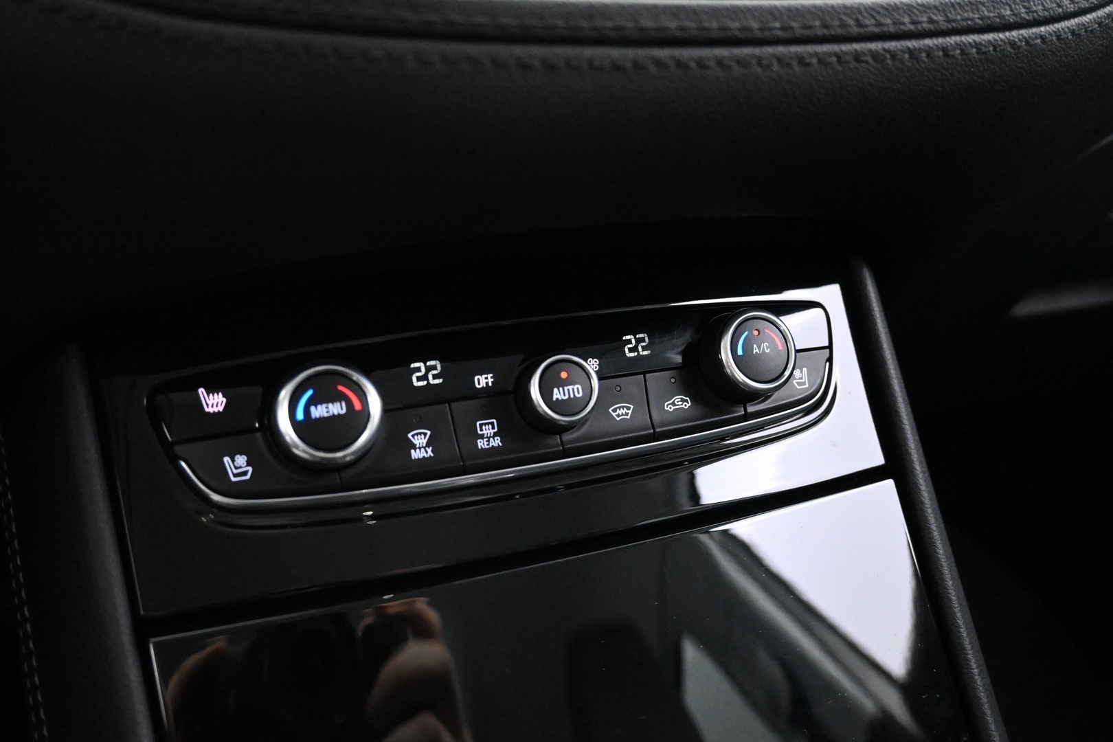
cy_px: 371
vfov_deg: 44.6
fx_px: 904
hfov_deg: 63.2
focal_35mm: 29
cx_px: 556
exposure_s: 1/30
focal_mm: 19.5
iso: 6400
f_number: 3.8
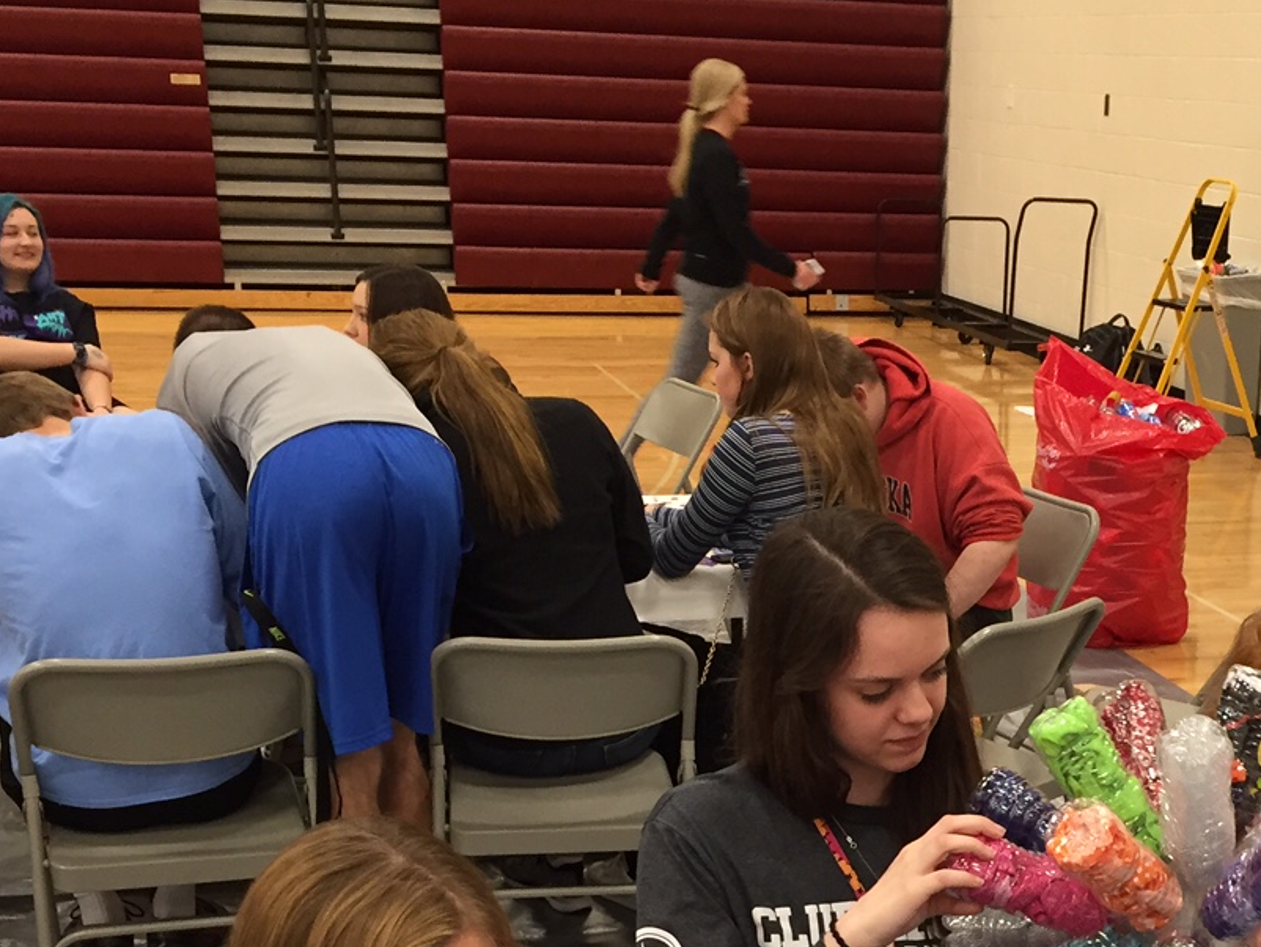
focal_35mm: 59
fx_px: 2150
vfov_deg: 23.8
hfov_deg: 31.9
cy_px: 931
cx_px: 987
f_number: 2.2
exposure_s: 1/30
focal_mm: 4.15
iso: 100
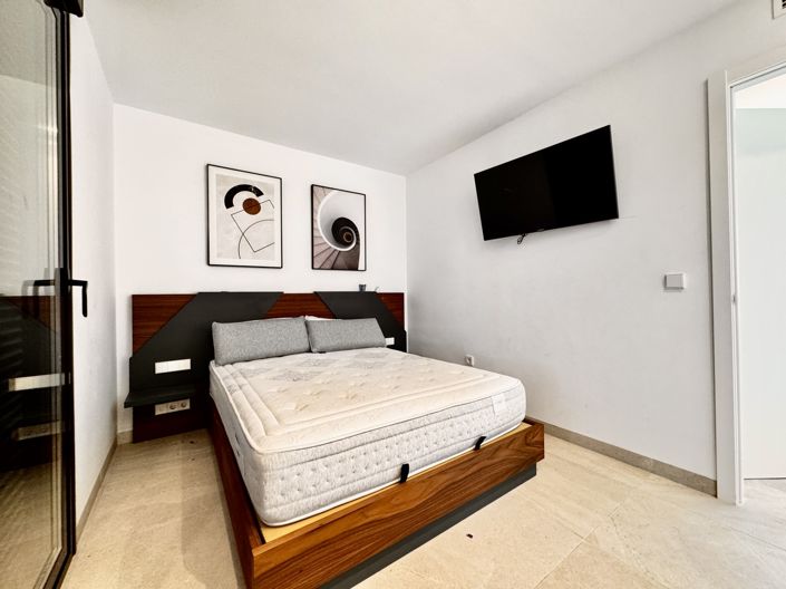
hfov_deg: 102.1
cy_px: 294
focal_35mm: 14
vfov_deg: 85.6
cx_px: 393
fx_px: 318
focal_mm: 2.22
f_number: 2.2
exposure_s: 1/60
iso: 640
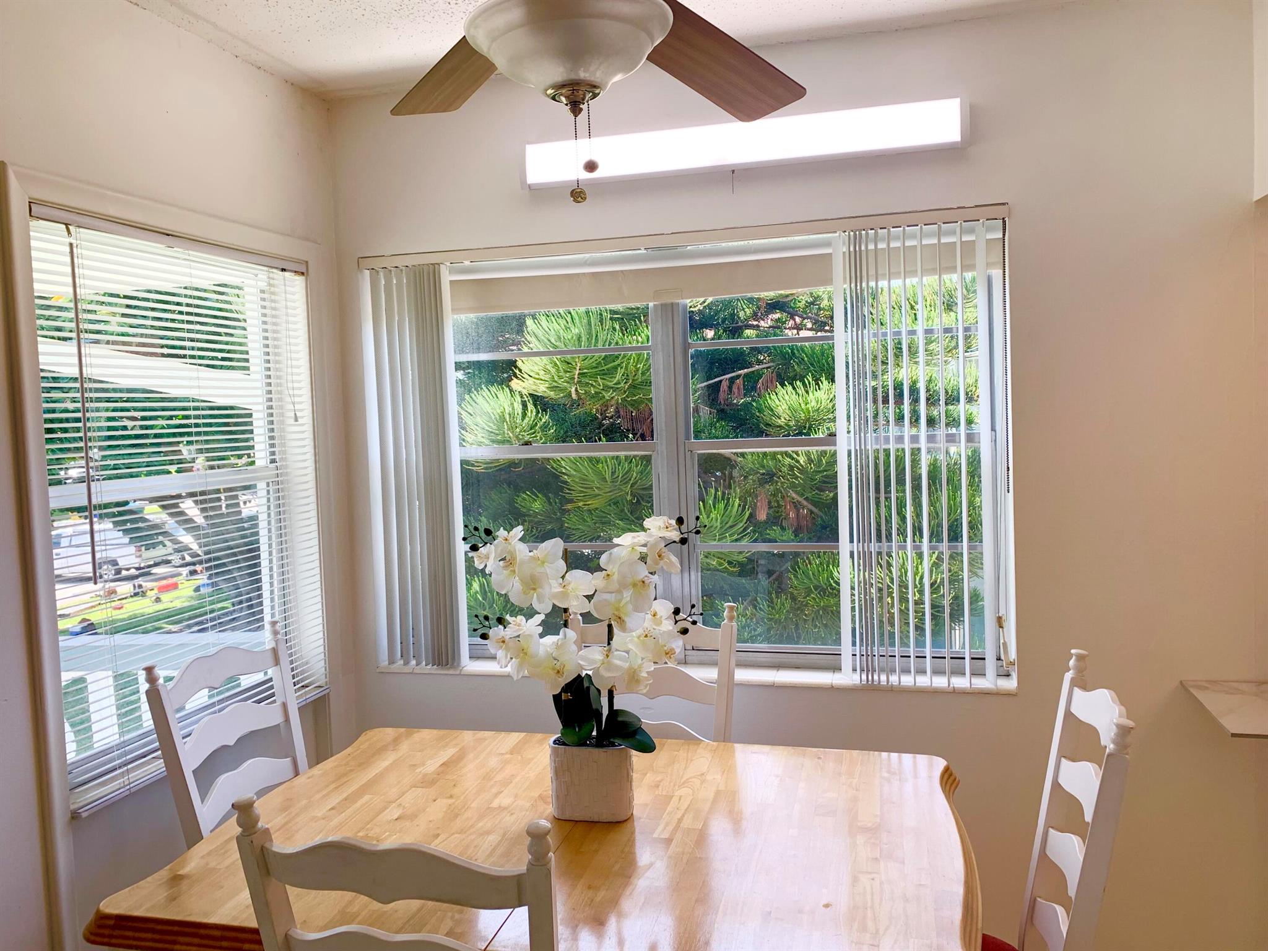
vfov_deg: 53.1
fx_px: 952
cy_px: 476
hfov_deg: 67.3
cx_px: 634
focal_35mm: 26
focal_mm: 4.25
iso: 25
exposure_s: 1/175
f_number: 1.8
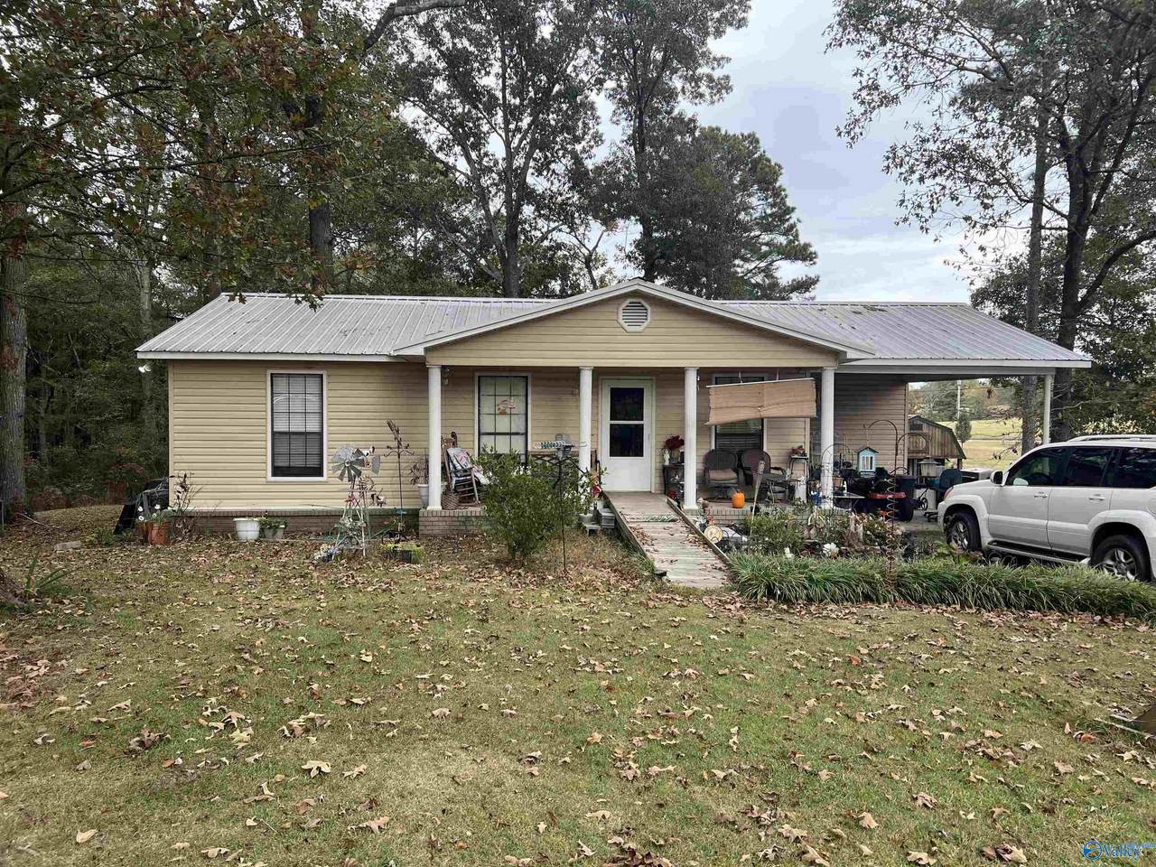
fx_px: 868
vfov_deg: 53.1
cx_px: 578
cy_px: 434
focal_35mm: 26
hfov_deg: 67.3
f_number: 1.5
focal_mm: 5.7
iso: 50
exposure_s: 1/416
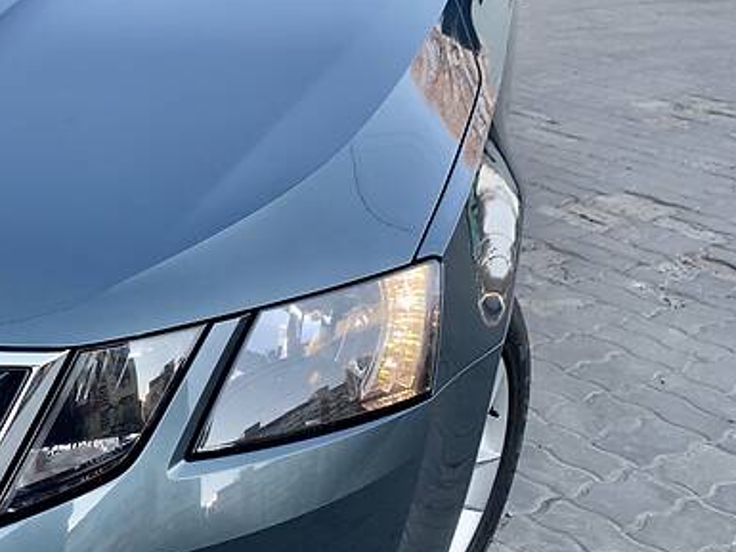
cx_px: 11
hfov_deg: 32.8
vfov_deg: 27.0
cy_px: 262
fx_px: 1148
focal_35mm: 54
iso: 25
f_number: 1.8
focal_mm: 4.2
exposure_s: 1/171
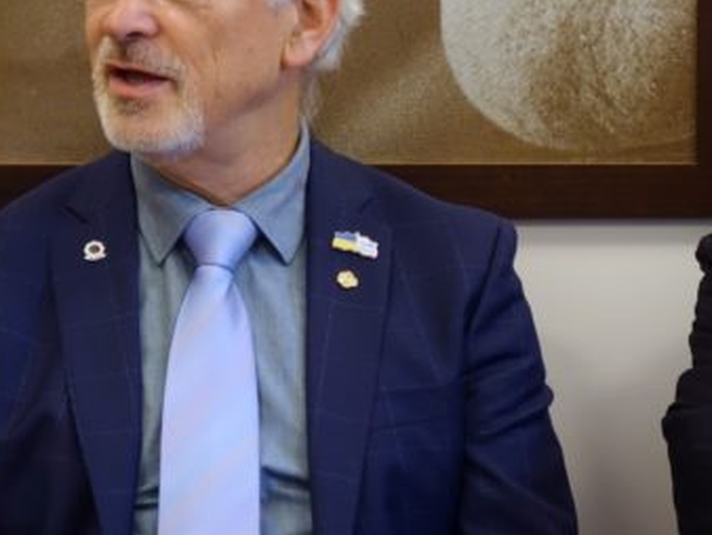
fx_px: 6401
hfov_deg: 6.4
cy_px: 200
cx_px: 194
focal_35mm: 311
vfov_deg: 4.8
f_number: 2.8
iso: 800
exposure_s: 1/80
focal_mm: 55.65
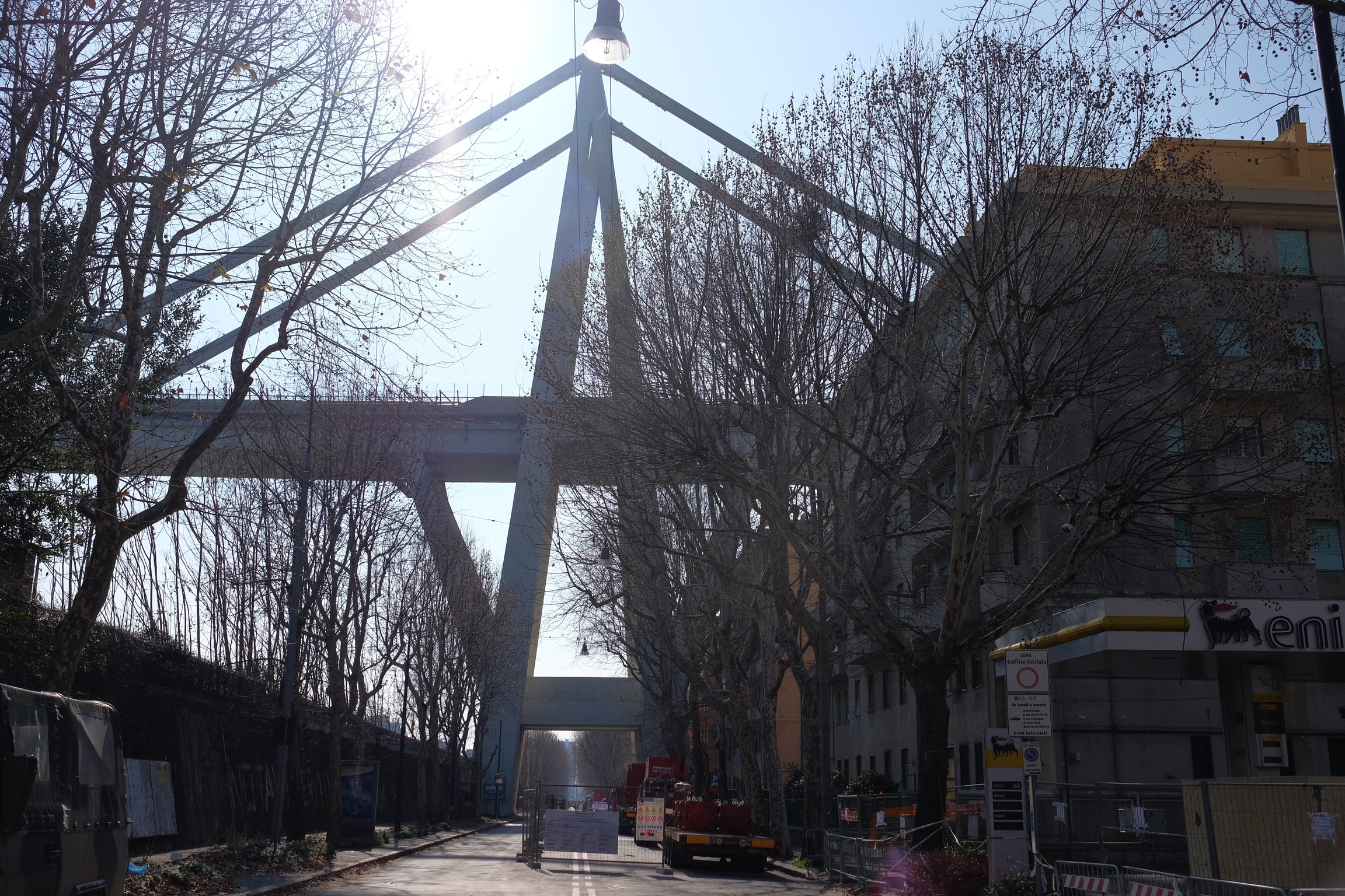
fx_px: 1308
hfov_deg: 54.4
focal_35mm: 35
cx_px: 672
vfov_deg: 37.9
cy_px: 448
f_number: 4
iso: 200
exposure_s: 1/3200
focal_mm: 23
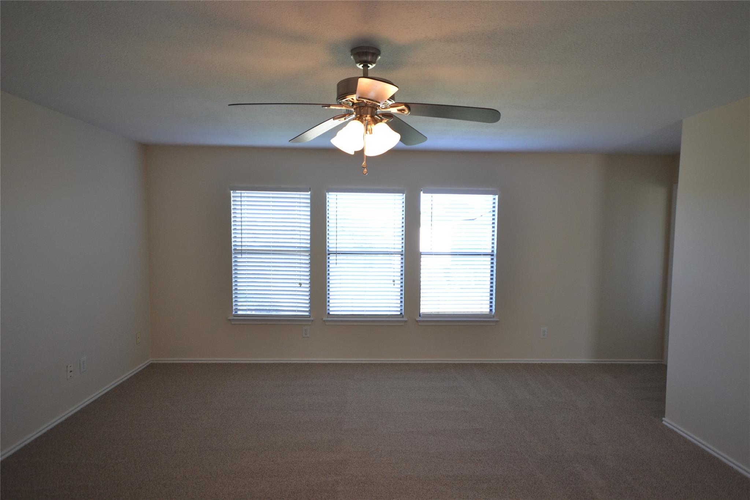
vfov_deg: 63.2
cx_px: 375
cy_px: 250
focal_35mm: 20
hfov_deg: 85.4
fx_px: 406
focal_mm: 13
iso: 450
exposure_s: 1/60
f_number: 4.5
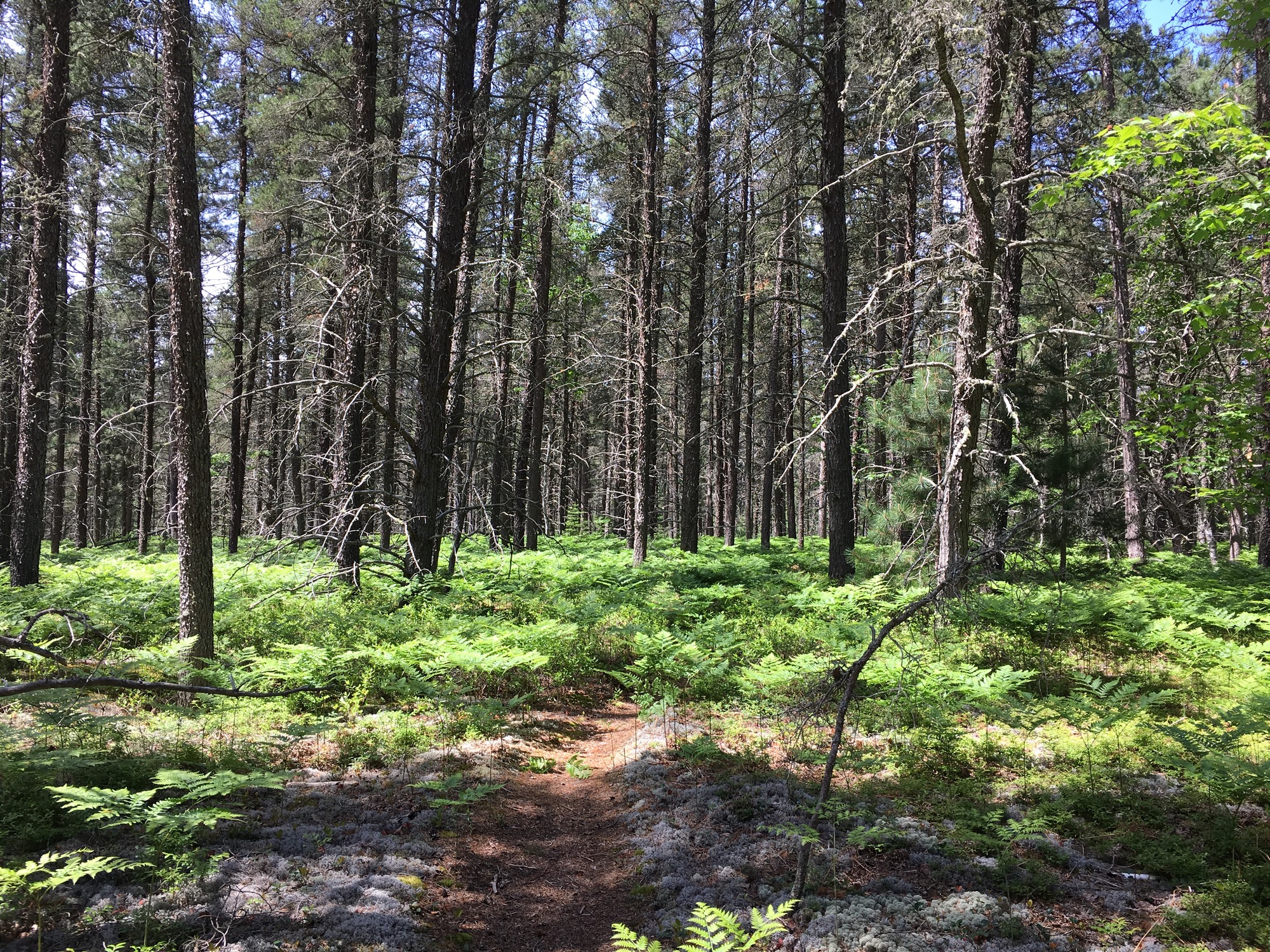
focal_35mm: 29
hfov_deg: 61.7
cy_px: 476
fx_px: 1064
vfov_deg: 48.2
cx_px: 635
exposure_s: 1/346
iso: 25
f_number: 2.2
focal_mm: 4.15
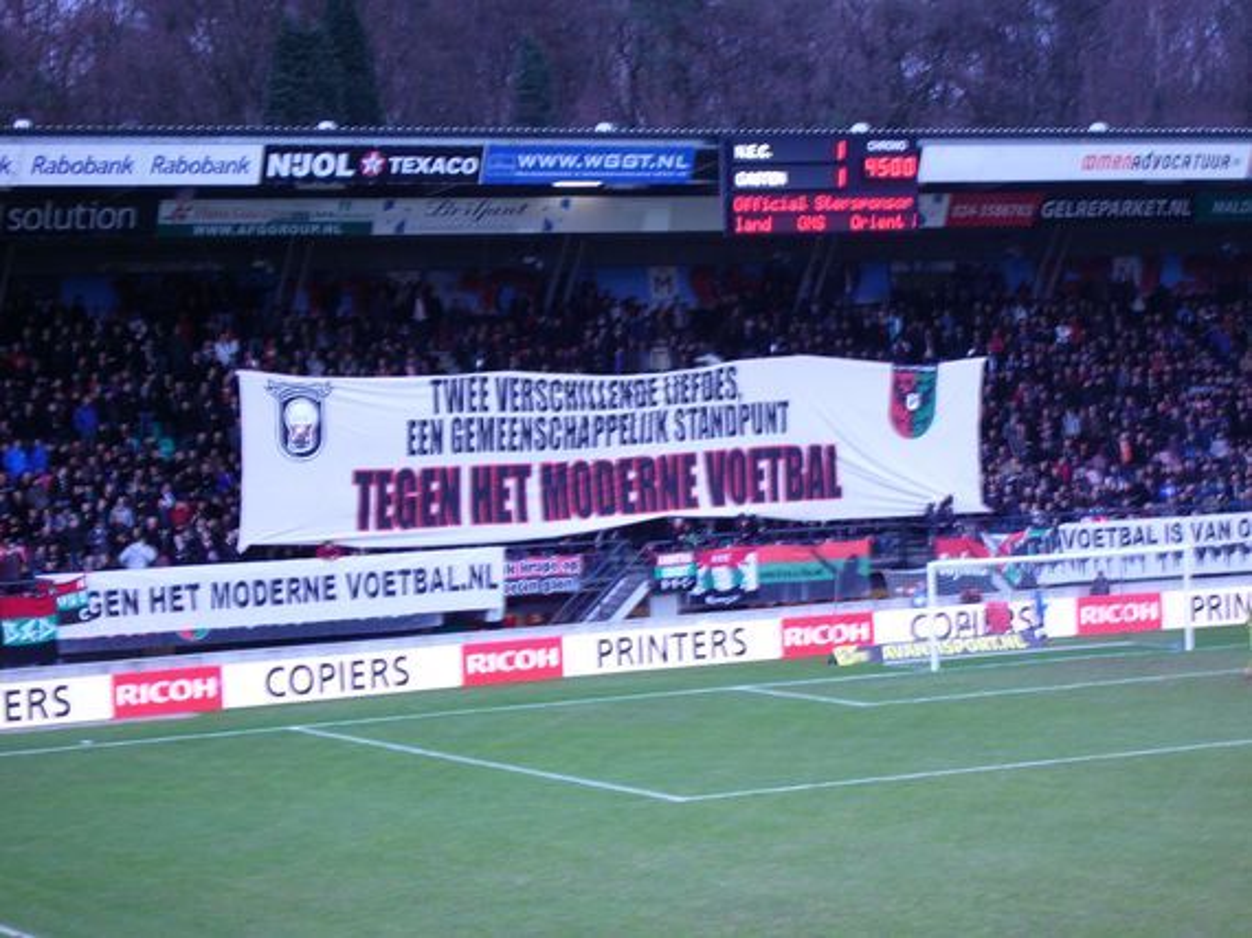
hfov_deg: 18.7
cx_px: 626
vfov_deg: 14.1
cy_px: 469
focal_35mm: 105
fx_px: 3796
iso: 100
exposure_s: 1/13
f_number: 4.9
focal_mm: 17.4
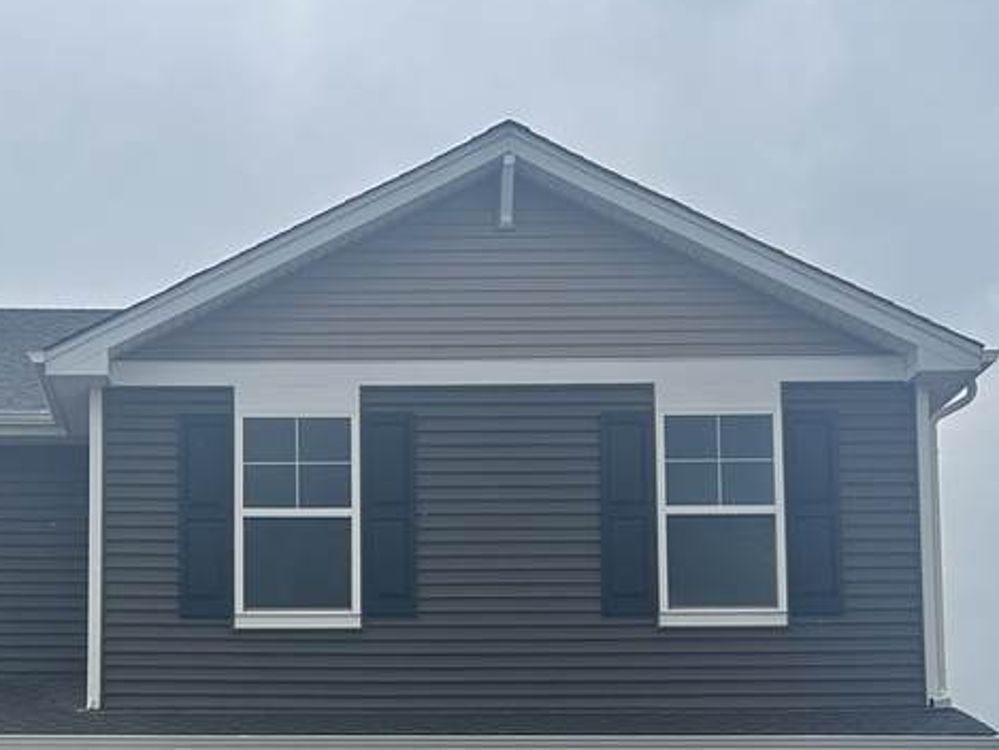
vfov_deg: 20.1
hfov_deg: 27.1
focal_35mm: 71
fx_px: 2050
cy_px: 754
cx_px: 294
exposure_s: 1/1645
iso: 50
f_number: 1.5
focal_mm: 5.7
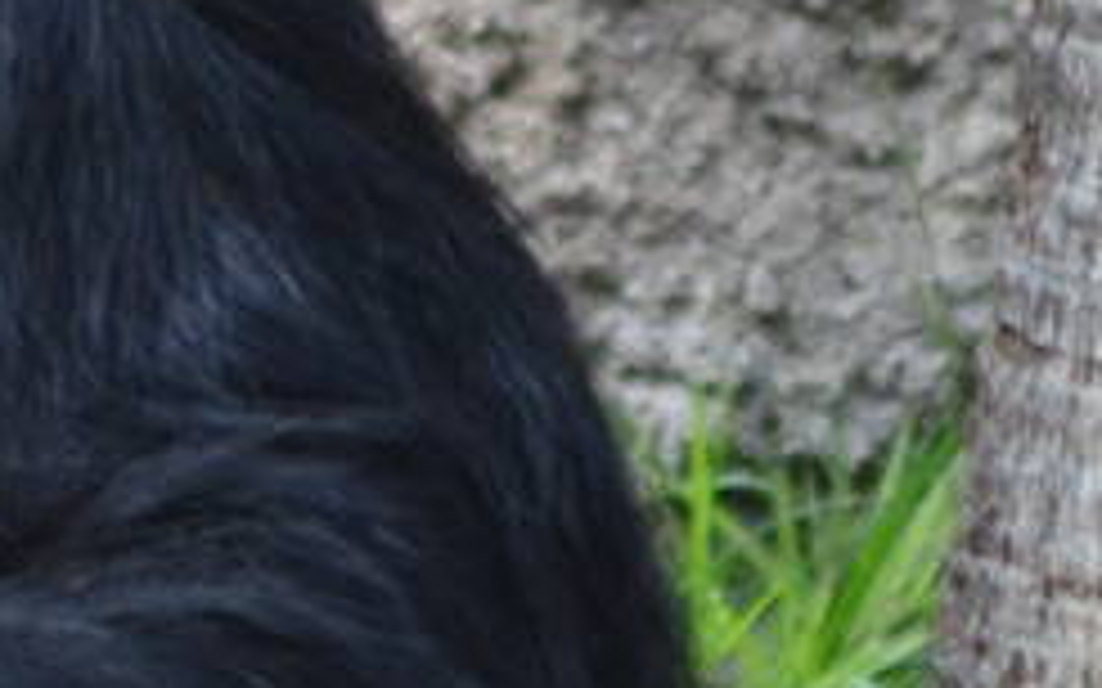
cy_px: 859
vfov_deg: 0.4
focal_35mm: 2987
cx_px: 202
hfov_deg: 0.7
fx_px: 89688
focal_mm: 300
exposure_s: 1/640
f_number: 5.6
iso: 800
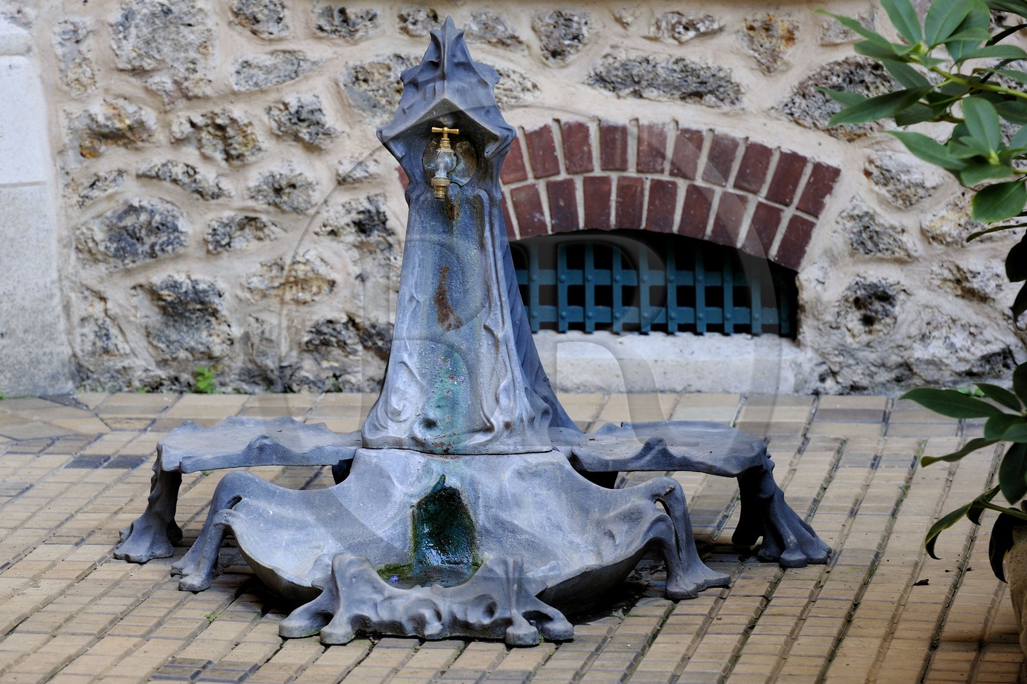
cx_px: 514
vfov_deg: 8.9
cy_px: 342
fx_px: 4421
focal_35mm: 155
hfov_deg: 13.3
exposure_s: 1/25
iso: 400
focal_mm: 155
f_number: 5.6
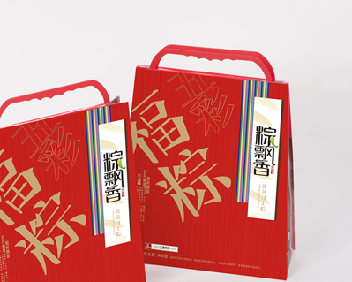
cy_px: 179
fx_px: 2144
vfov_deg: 7.5
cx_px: 104
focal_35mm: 206
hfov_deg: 9.4
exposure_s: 1/160
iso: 100
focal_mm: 85
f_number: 9
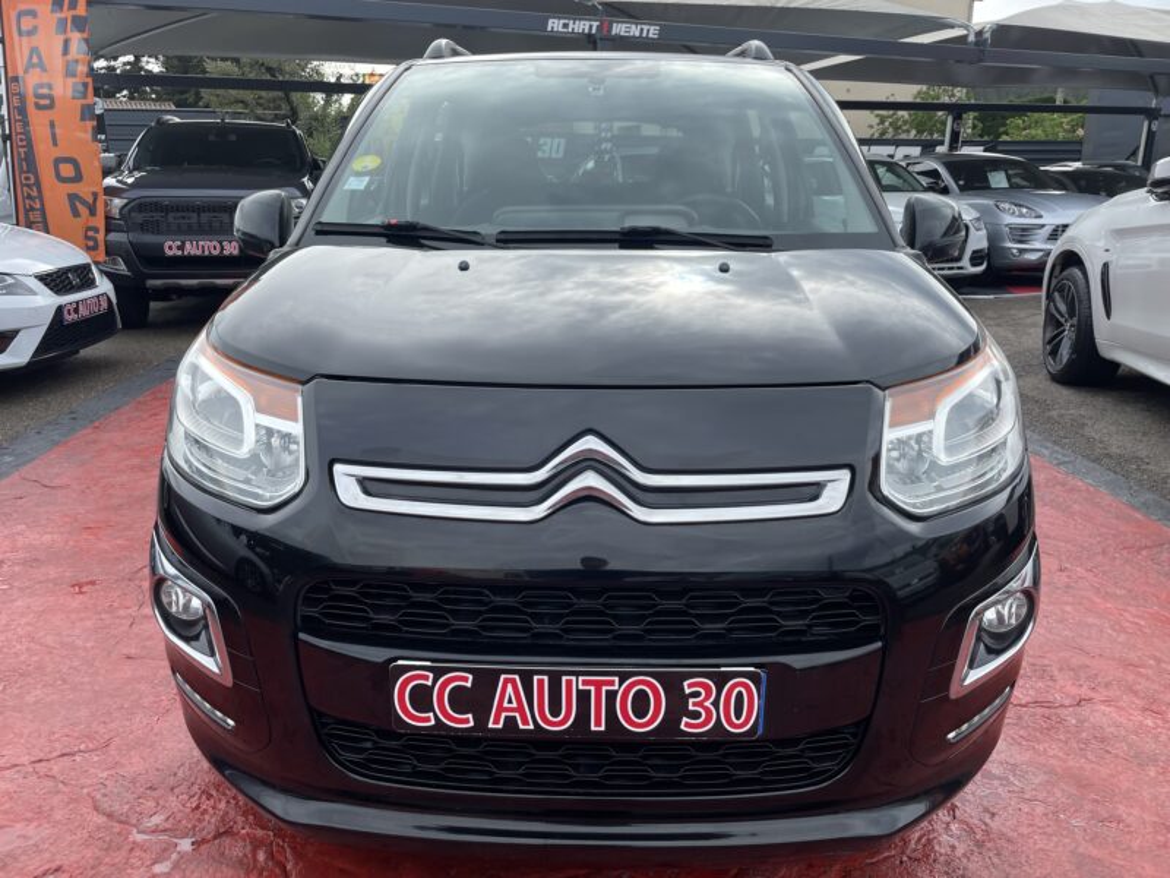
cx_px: 585
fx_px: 879
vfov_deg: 53.1
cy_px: 439
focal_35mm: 26
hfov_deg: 67.3
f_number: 1.6
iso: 32
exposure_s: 1/1247
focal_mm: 4.2
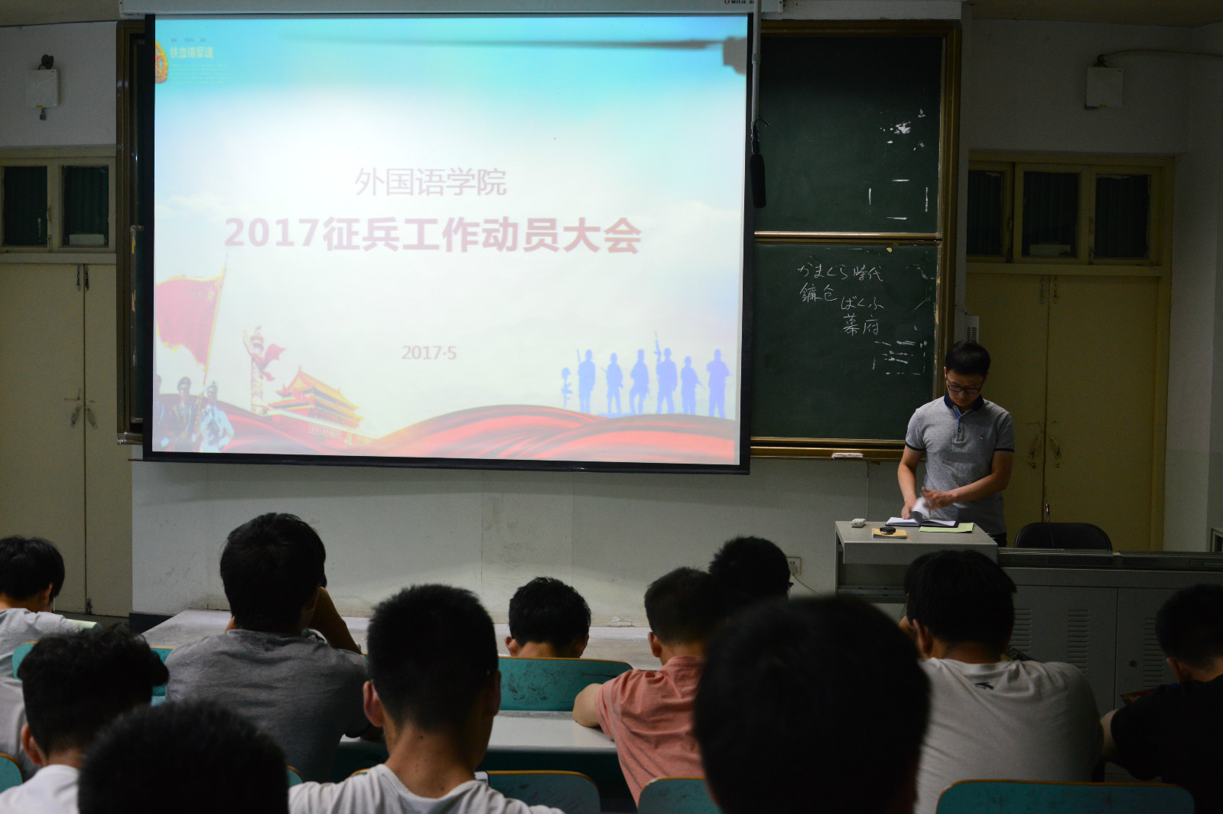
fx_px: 1528
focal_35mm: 45
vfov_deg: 29.8
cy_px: 407
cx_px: 612
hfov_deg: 43.6
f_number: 6.3
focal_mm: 30
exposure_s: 1/15
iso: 800
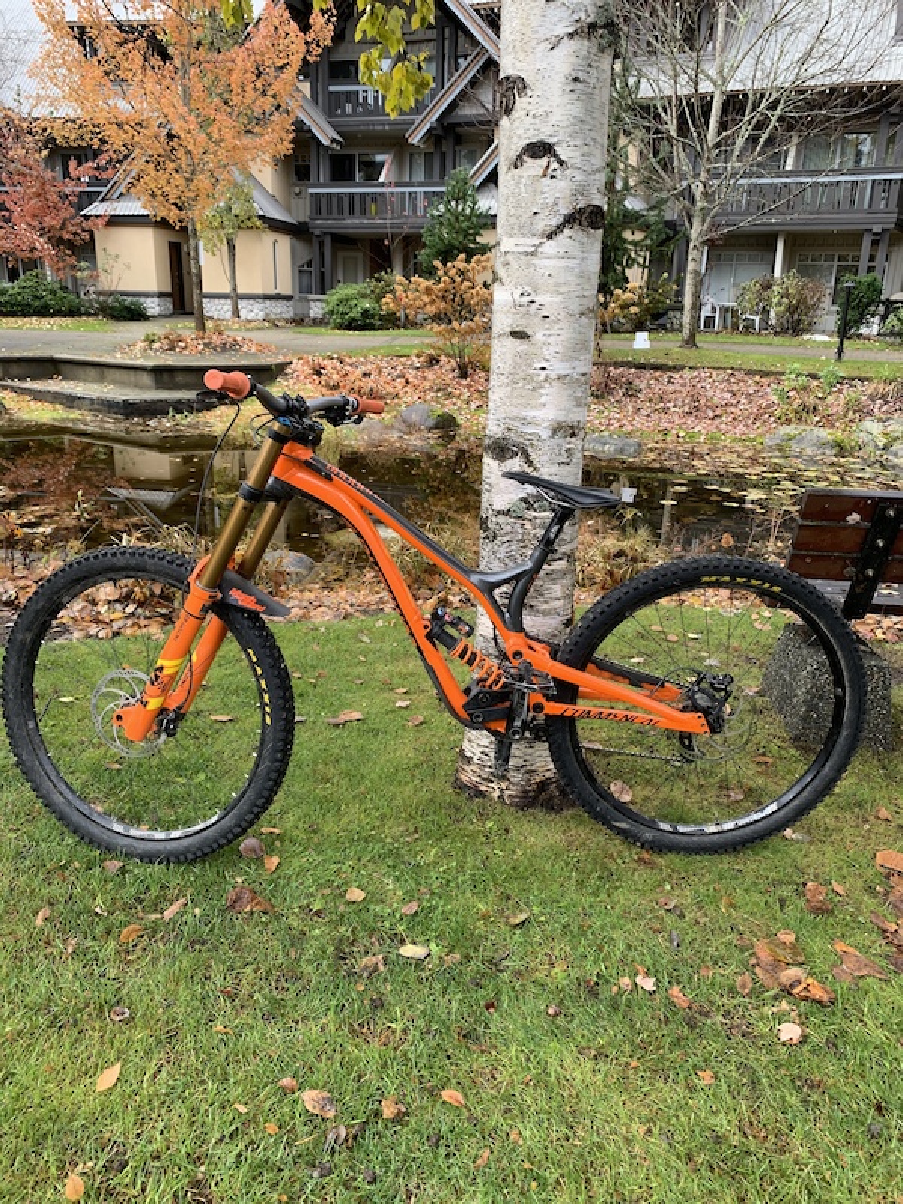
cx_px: 452
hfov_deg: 53.1
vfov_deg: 67.3
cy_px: 602
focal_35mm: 26
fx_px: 904
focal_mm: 4.25
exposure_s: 1/122
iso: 40
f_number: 1.8
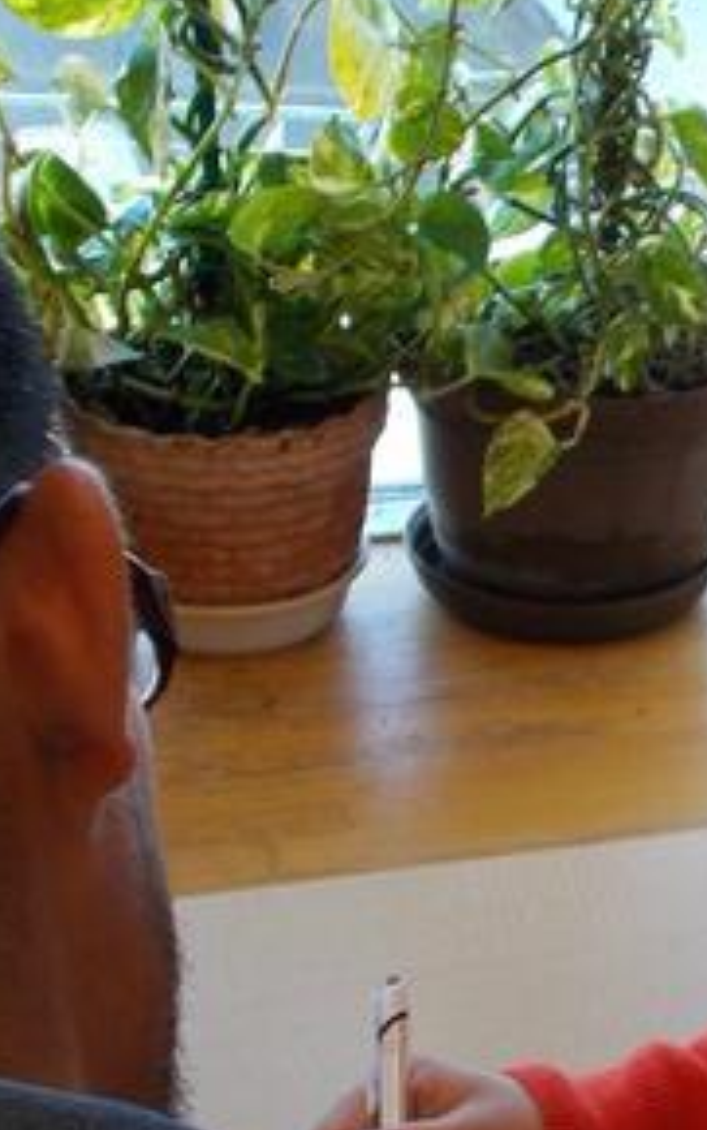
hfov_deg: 11.5
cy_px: 676
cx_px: 1027
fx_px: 3386
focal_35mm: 110
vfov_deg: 18.9
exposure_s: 1/30
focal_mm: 9
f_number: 4.5
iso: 100
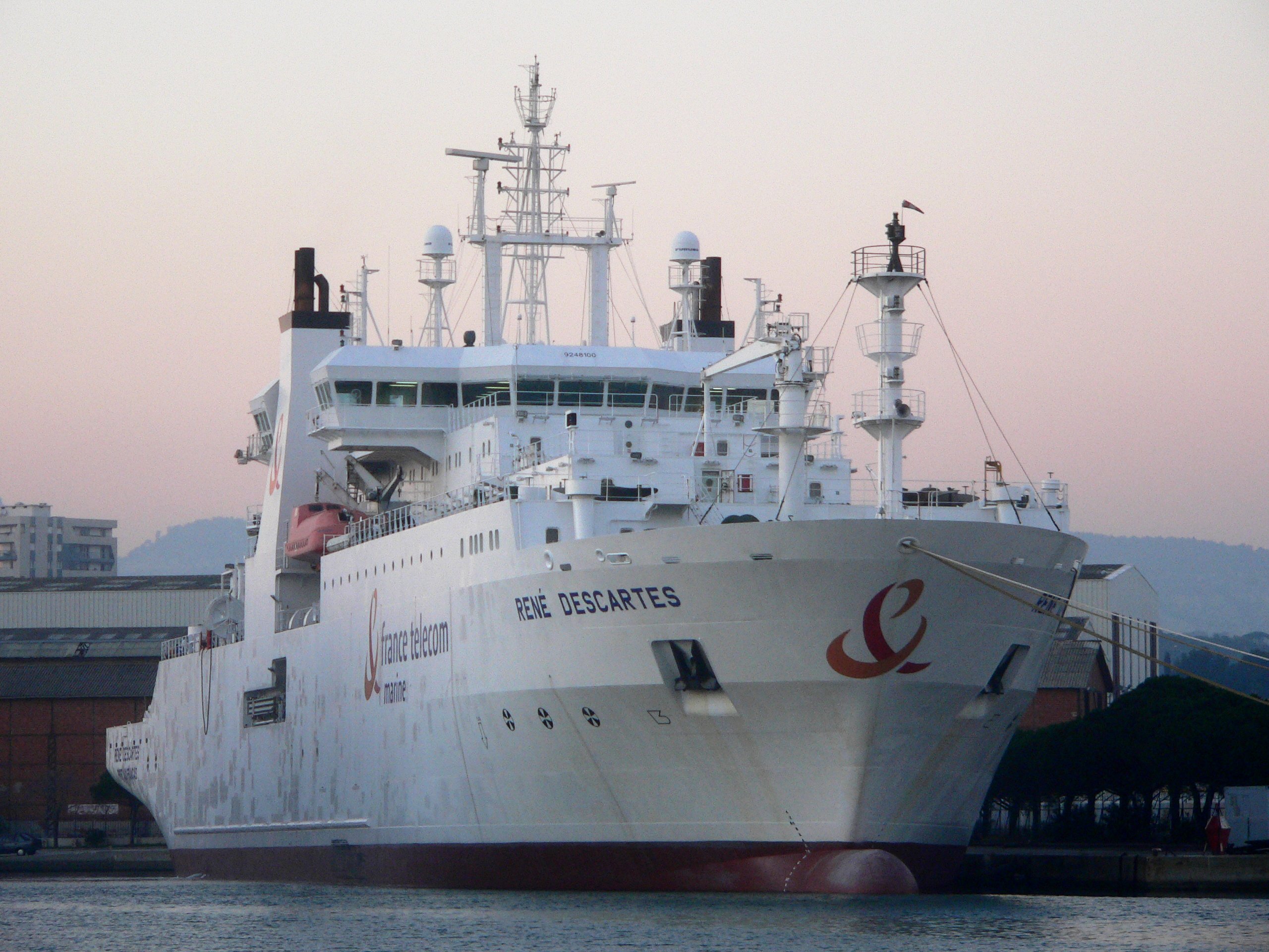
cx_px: 634
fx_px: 6232
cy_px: 476
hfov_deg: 11.6
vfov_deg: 8.7
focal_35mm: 170
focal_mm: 28.3
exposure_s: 1/125
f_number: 2.8
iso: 100
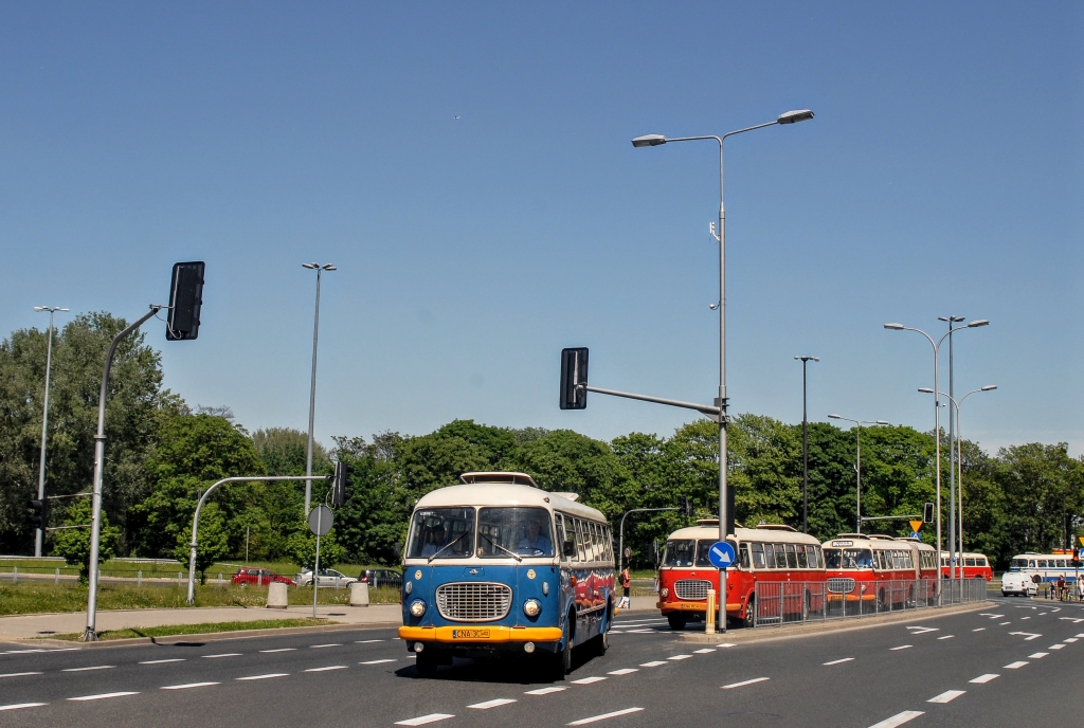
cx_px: 542
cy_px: 364
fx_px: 3395
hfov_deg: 18.1
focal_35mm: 112
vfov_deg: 12.2
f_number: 11
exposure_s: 1/500
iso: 200
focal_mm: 75
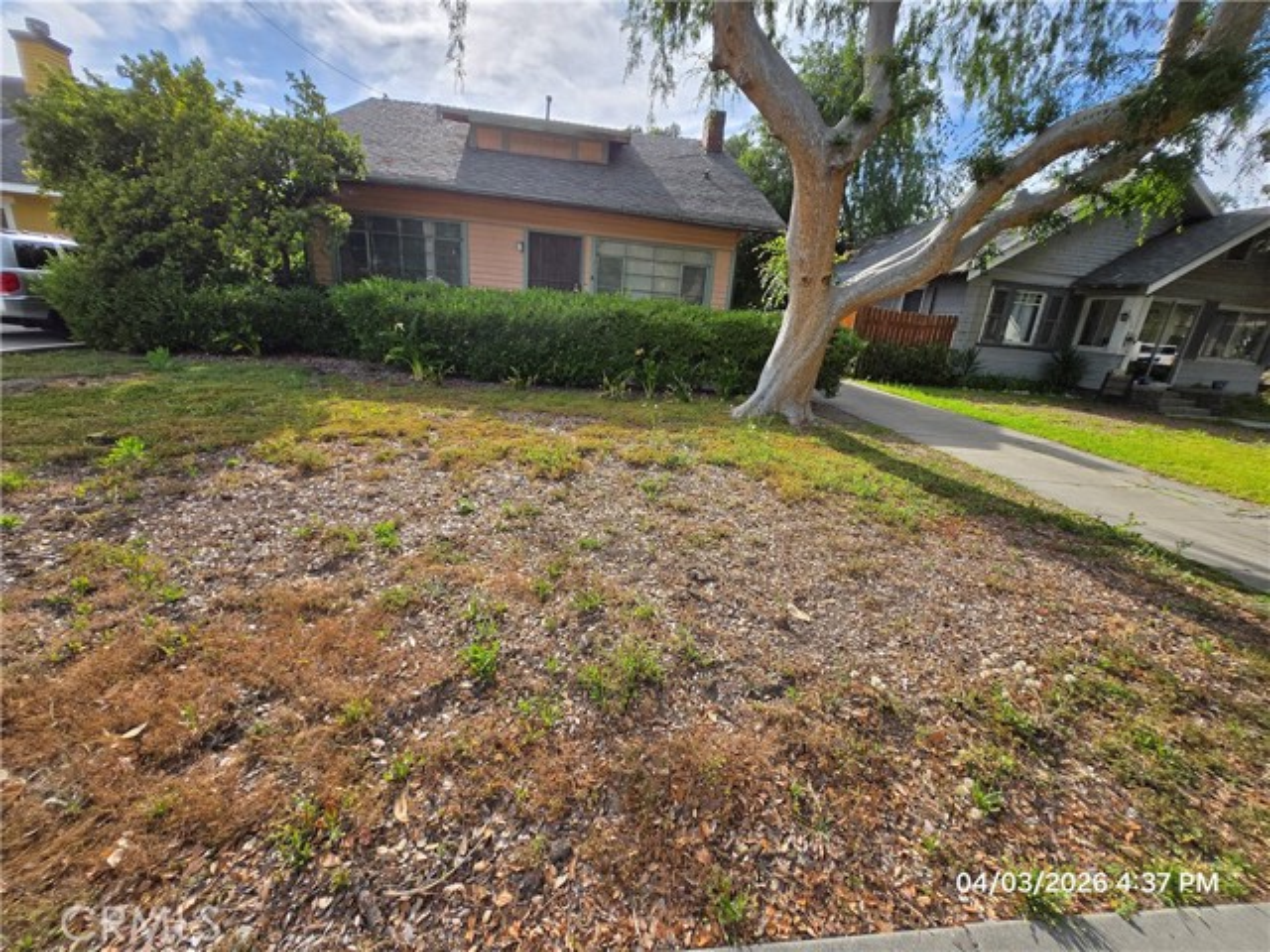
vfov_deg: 89.9
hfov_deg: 106.2
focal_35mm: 13
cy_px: 476
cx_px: 635
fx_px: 477
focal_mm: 1.7
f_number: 2.2
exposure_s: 1/781
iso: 25
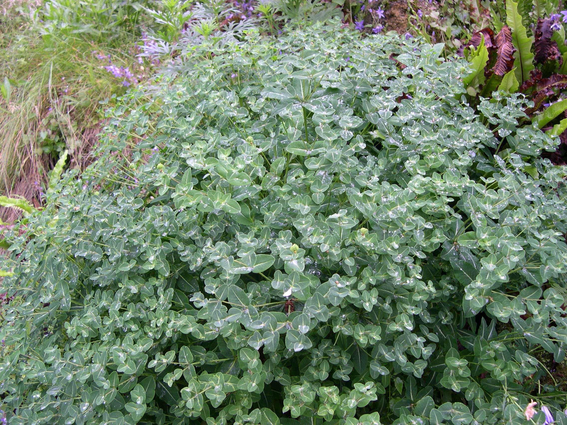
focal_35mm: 38
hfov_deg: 49.0
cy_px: 212
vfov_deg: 37.7
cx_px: 284
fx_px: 622
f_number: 2.8
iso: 100
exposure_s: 1/75
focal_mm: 8
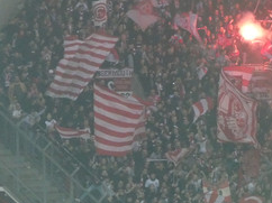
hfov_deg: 4.7
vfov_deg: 3.5
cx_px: 351
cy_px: 116
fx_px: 3328
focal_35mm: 424
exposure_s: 1/80
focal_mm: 28.7
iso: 800
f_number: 5.5
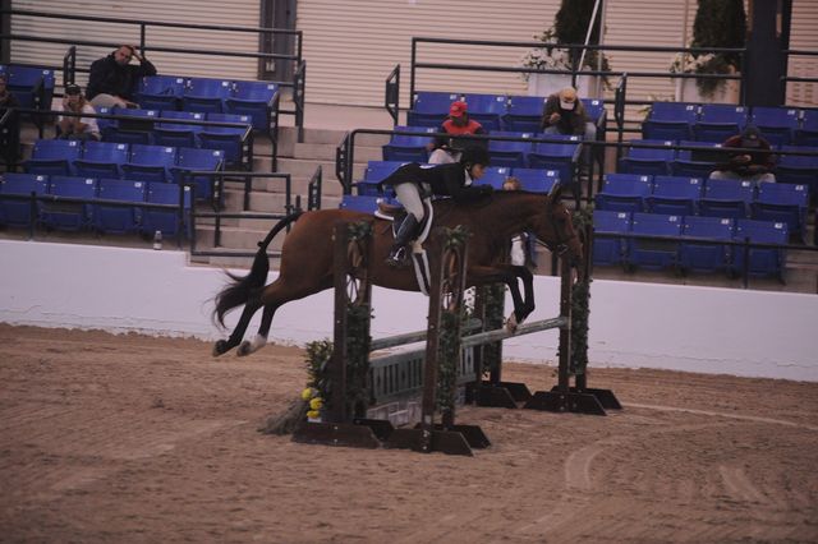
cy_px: 272
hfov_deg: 10.3
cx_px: 409
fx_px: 4542
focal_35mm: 200
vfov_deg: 6.9
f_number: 2.8
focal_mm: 200
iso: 5000
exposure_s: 1/400
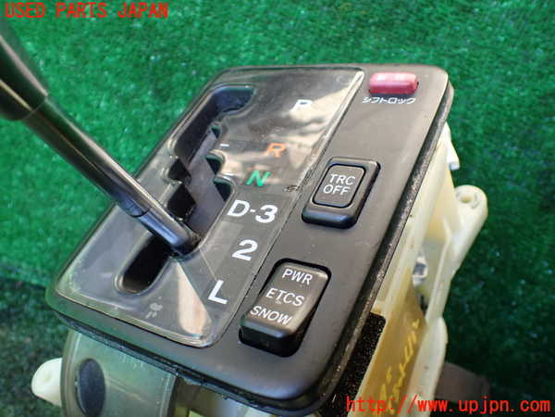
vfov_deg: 46.8
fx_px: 481
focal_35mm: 30
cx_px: 278
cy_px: 208
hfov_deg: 60.0
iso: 320
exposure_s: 1/125
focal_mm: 5.4
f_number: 2.3
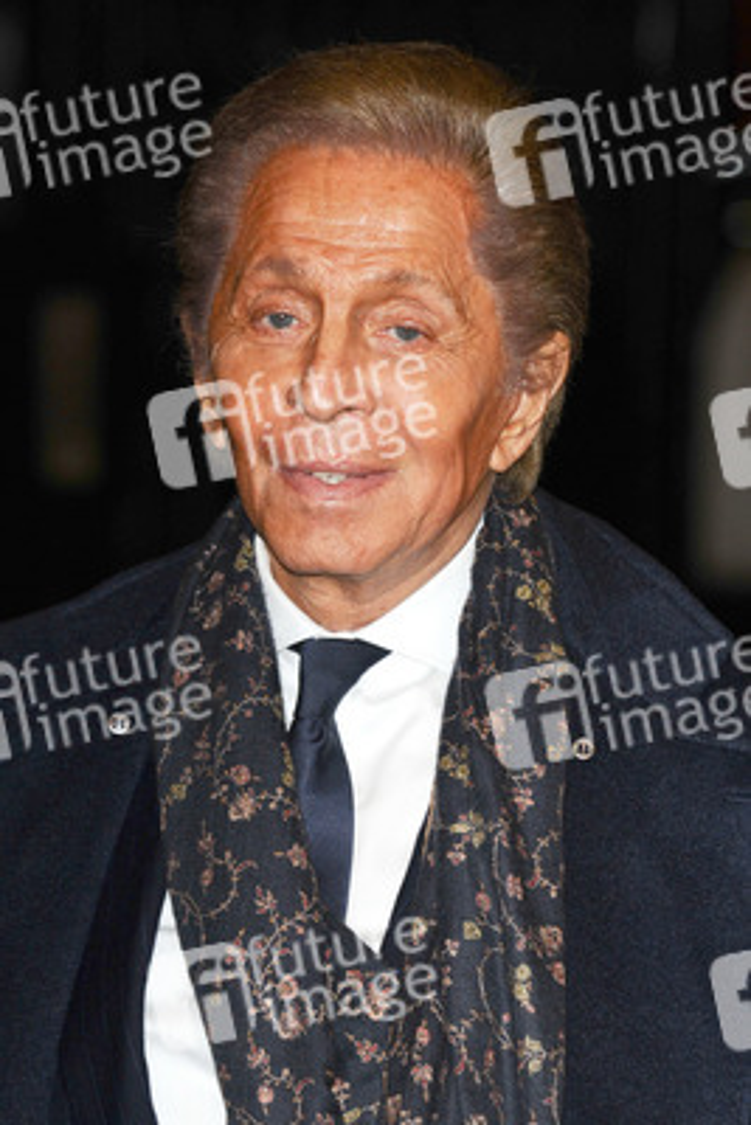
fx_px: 6096
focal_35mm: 195
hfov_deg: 7.0
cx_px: 376
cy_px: 562
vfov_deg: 10.5
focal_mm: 130
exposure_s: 1/160
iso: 320
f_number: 4
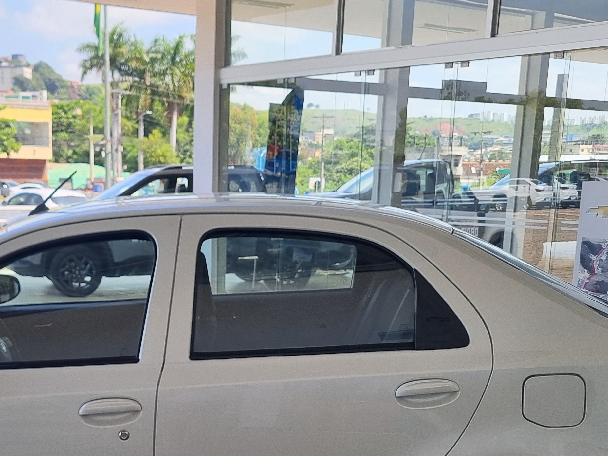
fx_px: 984
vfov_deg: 25.5
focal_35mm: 56
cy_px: 386
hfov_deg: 33.8
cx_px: 165
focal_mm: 5.4
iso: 50
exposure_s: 1/580
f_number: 1.8
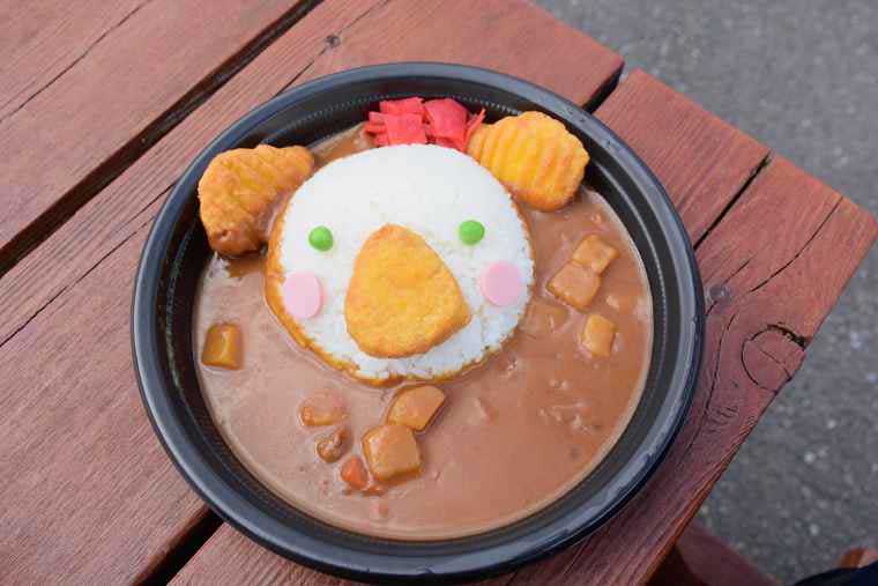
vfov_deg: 36.9
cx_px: 439
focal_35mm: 36
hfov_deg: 53.1
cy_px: 293
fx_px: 878
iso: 100
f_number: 5.6
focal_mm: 24
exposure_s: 1/125
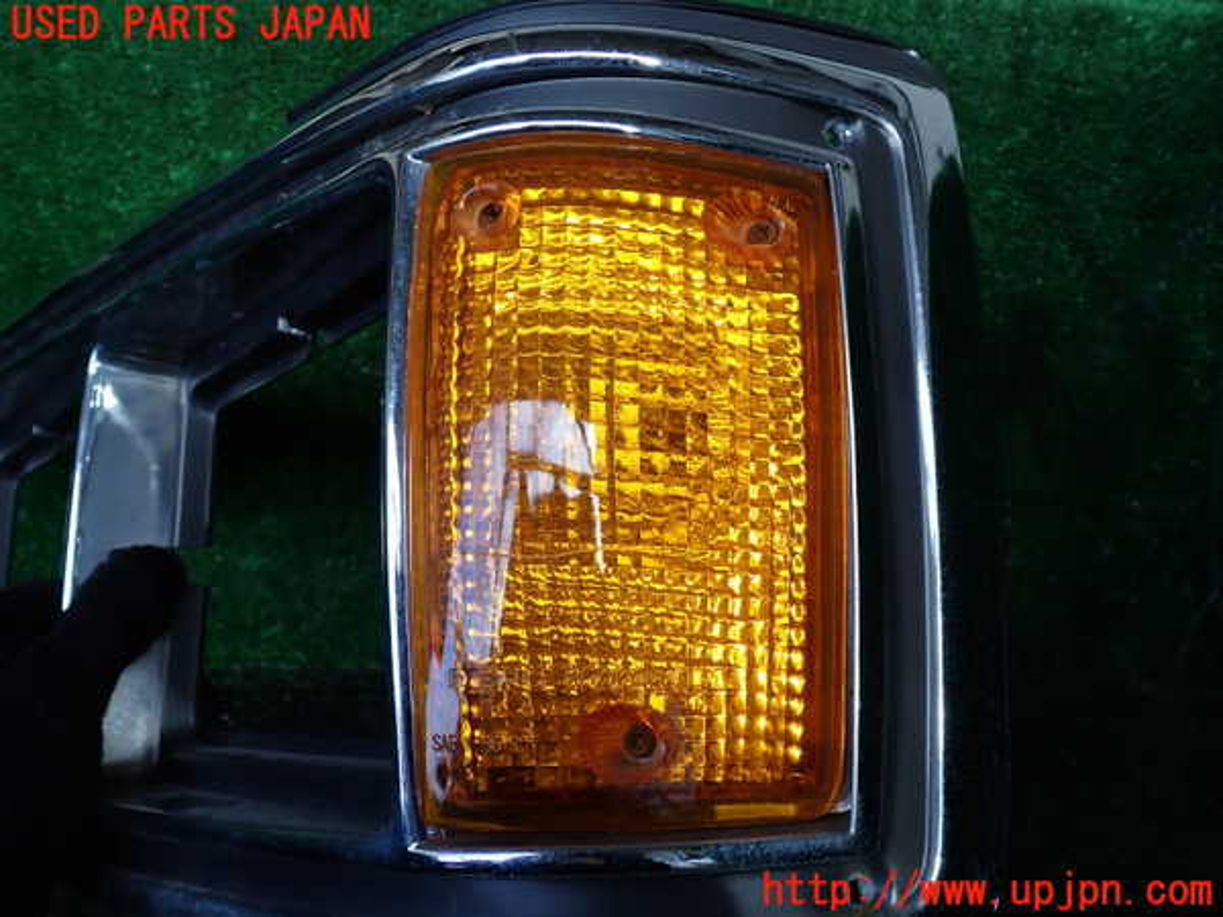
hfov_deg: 60.0
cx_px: 612
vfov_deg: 46.8
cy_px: 458
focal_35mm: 30
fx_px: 1060
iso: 100
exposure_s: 1/100
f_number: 3.2
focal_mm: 5.4
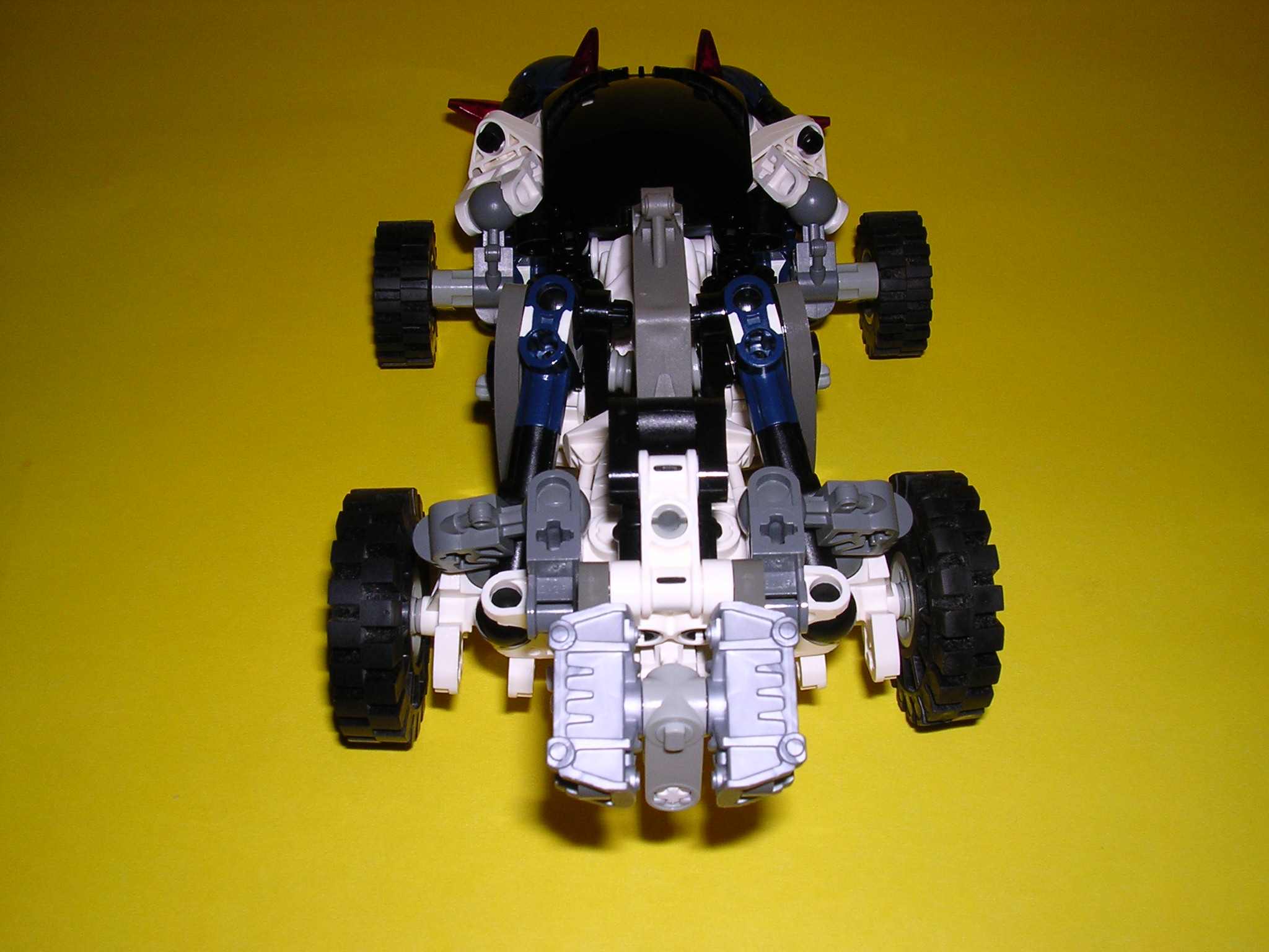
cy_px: 476
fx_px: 1393
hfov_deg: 49.0
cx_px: 634
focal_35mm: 38
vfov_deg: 37.7
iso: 100
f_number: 5.6
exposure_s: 1/60.1
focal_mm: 5.8
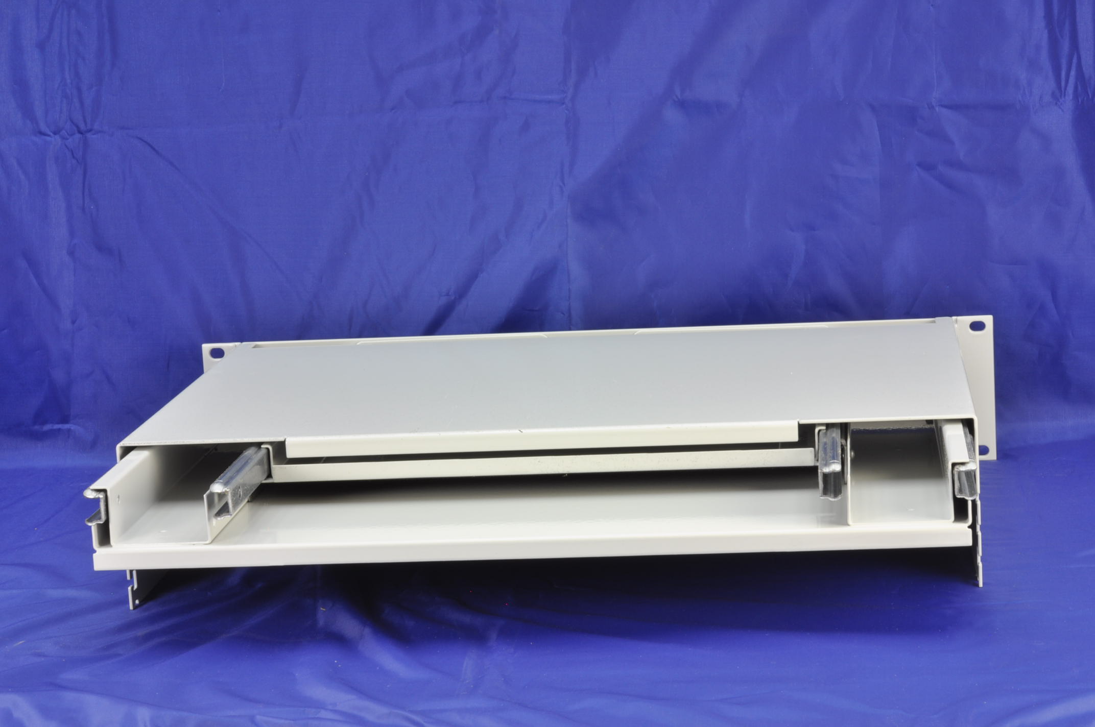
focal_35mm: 90
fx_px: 2734
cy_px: 364
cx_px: 548
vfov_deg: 15.2
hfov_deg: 22.6
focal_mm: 60
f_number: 22
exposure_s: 1/2
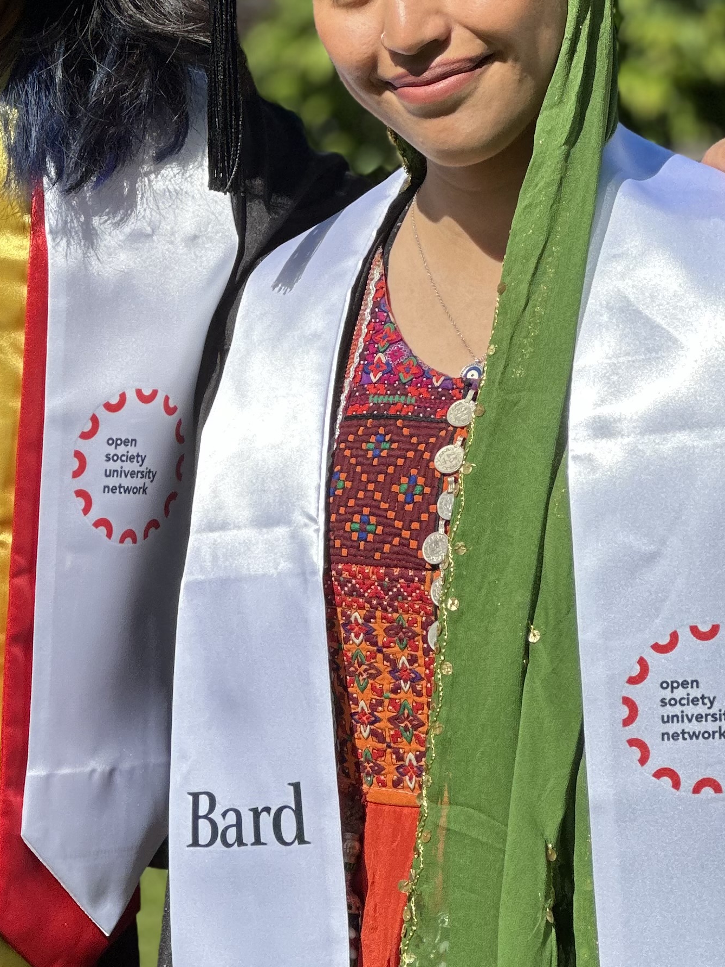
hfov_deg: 8.5
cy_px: 408
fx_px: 4859
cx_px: 192
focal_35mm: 174
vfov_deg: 11.4
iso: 32
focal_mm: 9
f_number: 2.8
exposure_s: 1/694
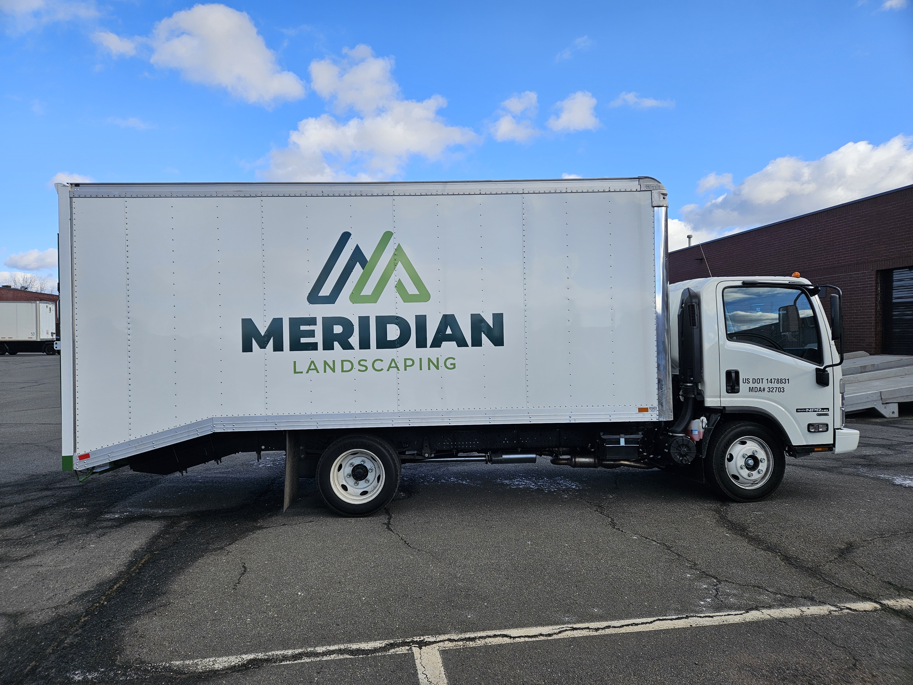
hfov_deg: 73.9
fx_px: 607
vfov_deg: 58.9
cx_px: 456
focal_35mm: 23
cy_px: 342
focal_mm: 5.4
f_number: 1.8
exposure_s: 1/997
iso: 25
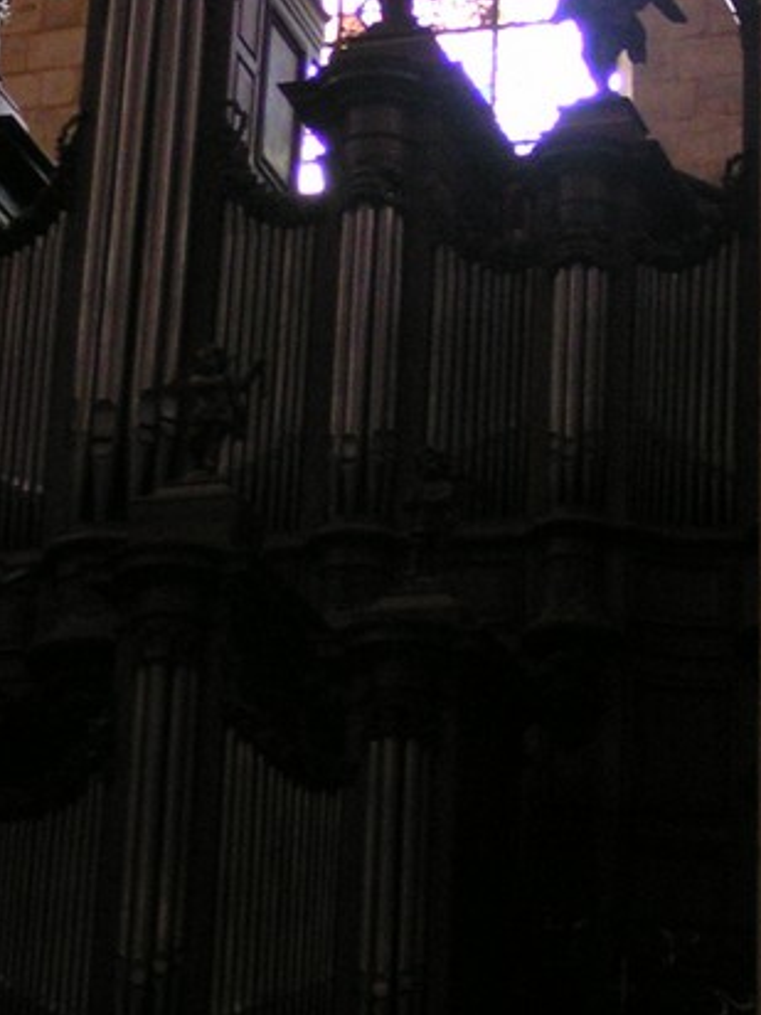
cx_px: 108
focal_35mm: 127
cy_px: 361
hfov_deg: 11.6
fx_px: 3723
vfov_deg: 15.5
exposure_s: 1/15
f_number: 2.8
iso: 200
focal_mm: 7.6
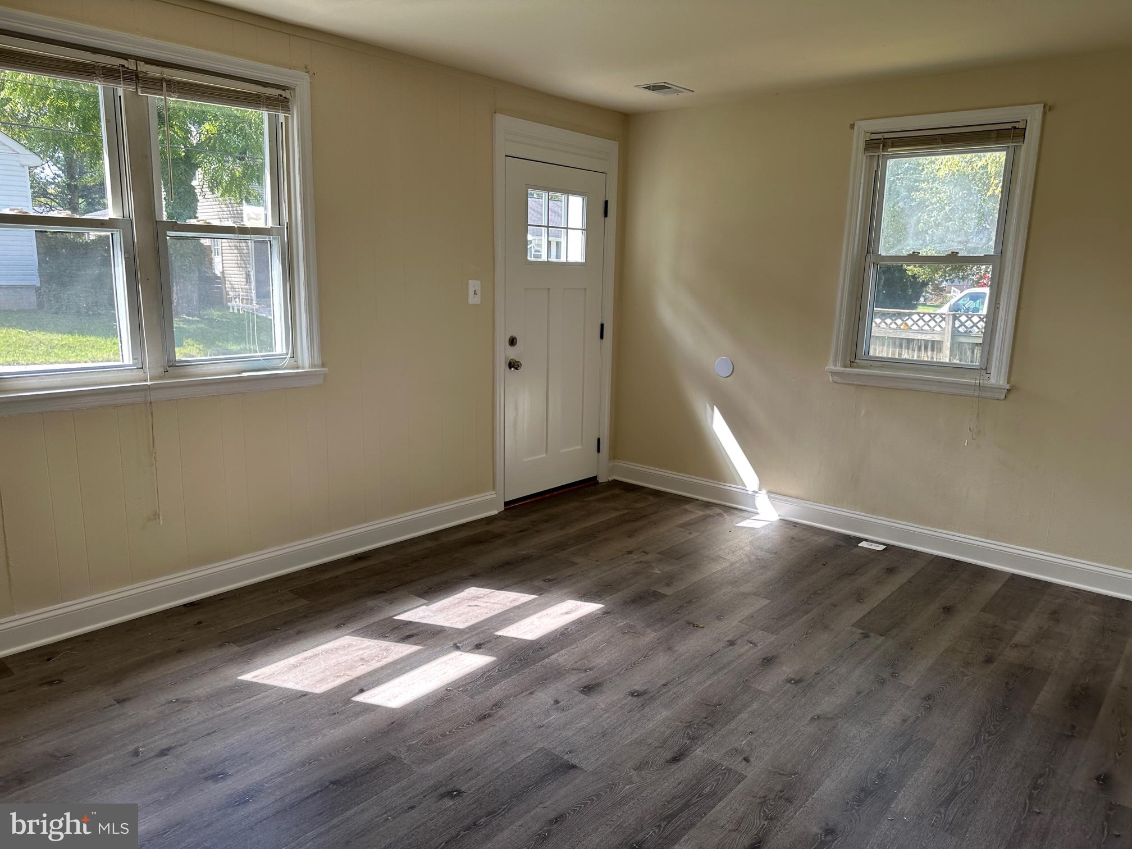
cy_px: 424
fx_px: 785
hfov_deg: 71.6
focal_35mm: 24
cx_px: 566
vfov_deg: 56.8
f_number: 1.78
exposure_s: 1/222
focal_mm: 6.86
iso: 64
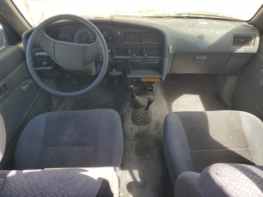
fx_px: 198
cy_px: 98
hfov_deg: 67.3
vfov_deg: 53.1
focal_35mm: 26
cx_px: 132
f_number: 1.5
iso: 50
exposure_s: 1/385
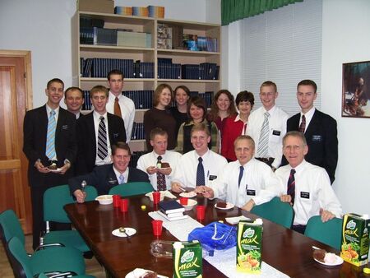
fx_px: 364
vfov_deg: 41.8
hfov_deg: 53.9
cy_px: 139
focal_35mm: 34
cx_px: 185
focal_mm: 5.6
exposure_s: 1/60
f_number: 2.7
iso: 125
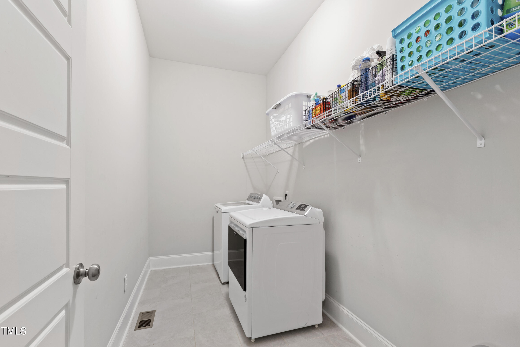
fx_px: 217
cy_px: 174
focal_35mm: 15
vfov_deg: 77.3
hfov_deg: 100.4
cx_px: 260
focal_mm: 10
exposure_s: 1
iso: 100
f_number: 8
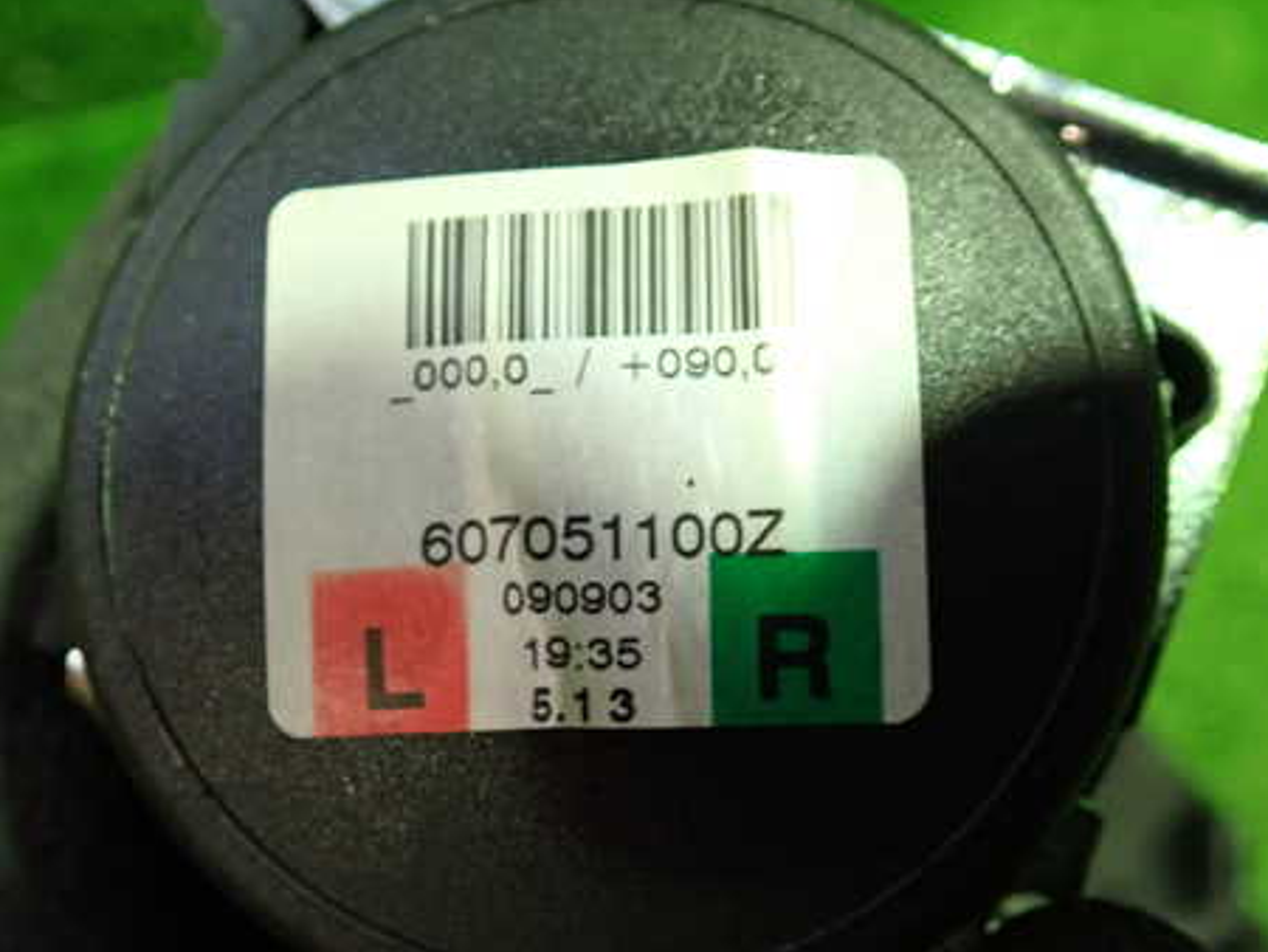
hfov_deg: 46.8
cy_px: 532
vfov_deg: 35.9
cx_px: 662
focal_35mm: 40
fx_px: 1466
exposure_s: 1/30
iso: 400
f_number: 2.3
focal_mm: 5.4
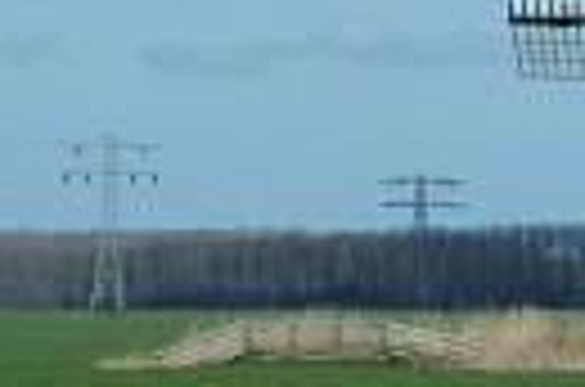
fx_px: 9467
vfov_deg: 2.3
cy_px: -11
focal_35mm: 584
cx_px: 634
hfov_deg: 3.5
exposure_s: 1/750
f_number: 11
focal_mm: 112
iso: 400
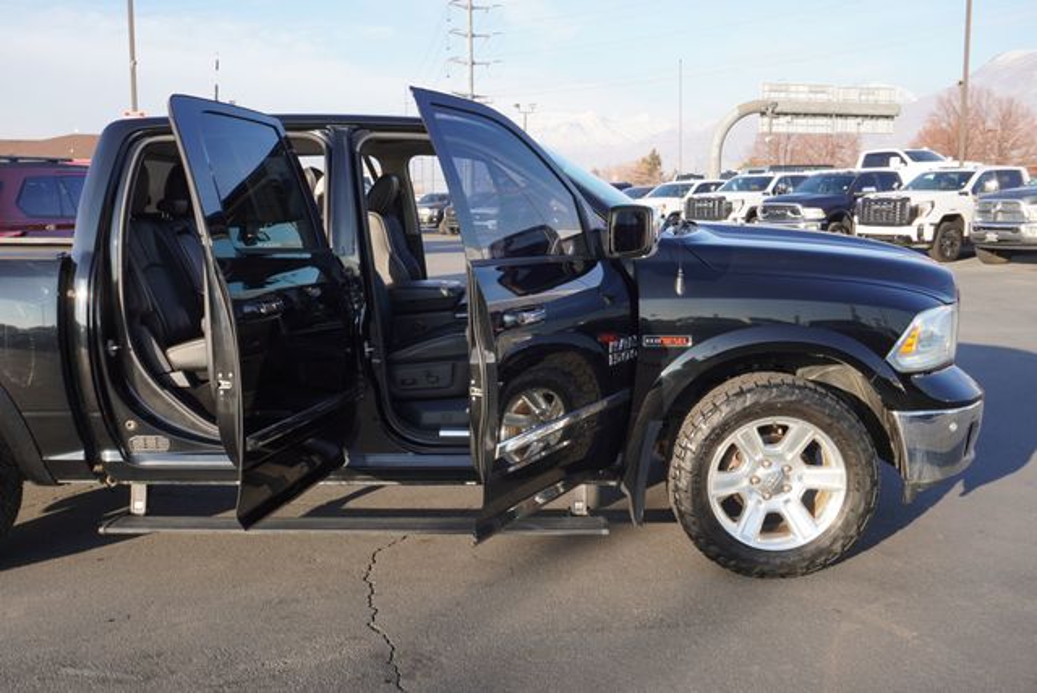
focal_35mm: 33
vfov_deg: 40.0
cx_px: 518
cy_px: 346
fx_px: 951
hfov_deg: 57.2
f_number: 7.1
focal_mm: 22
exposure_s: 1/100
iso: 100
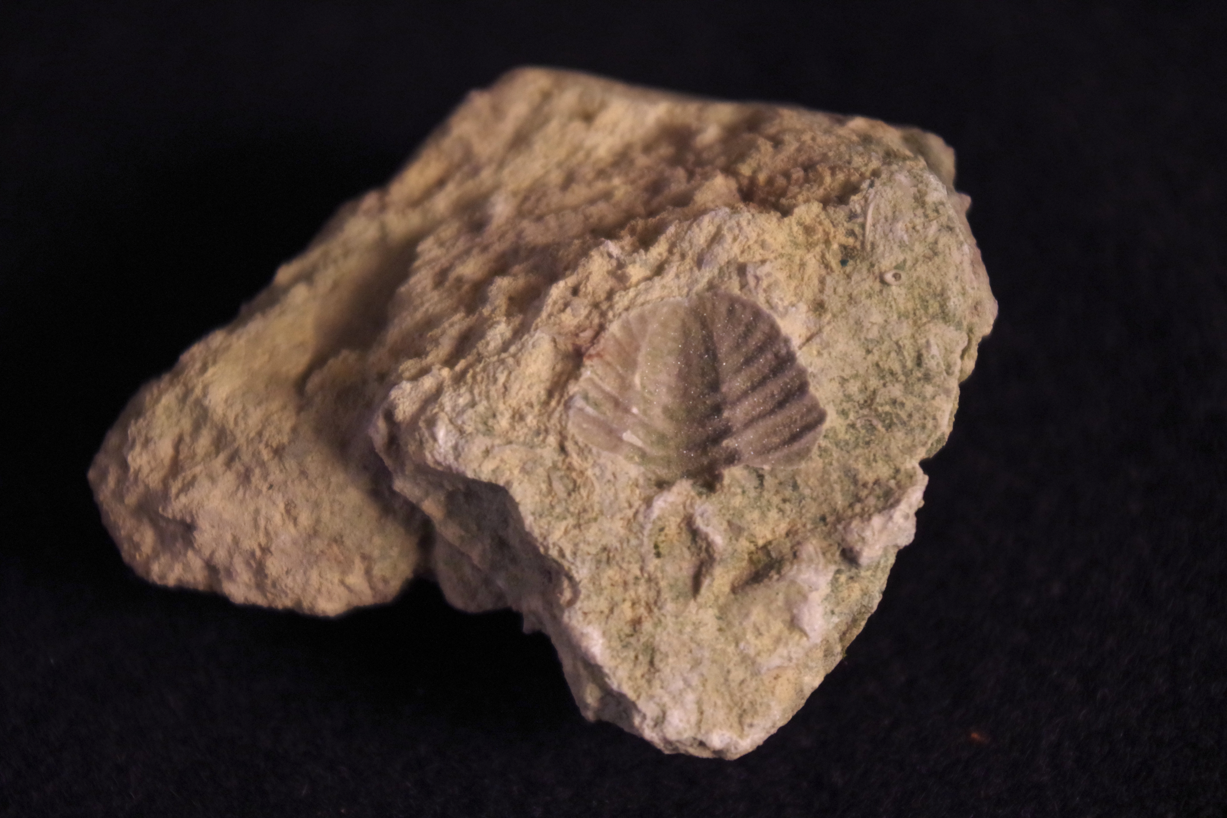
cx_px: 614
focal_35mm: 82
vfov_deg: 16.7
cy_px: 409
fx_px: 2795
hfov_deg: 24.8
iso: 3200
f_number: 5.6
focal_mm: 55
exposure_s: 1/30
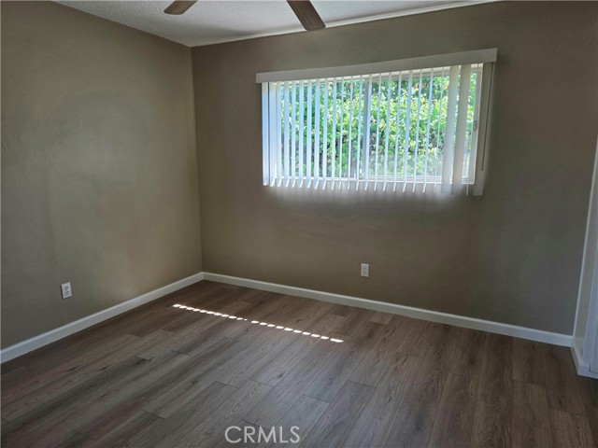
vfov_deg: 58.9
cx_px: 299
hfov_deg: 73.9
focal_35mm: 23
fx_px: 397
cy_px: 224
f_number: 1.8
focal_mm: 5.4
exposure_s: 1/120
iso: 40
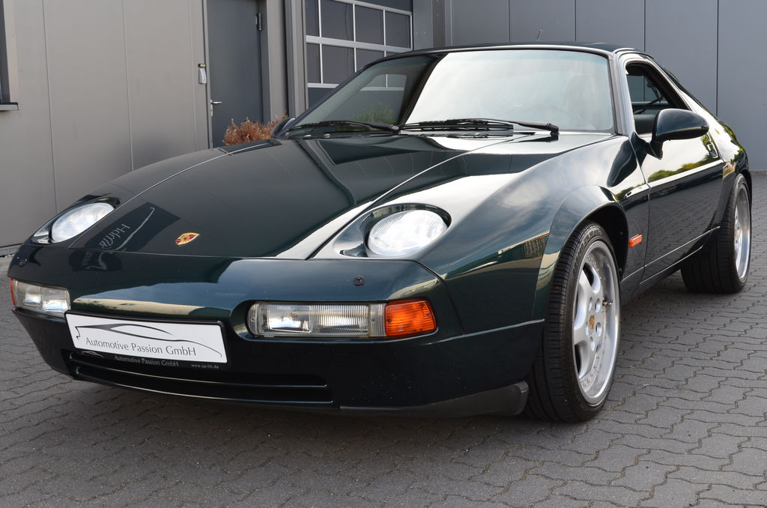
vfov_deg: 27.9
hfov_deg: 41.2
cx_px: 384
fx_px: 1020
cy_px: 254
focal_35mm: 48
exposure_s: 1/60
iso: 320
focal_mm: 32
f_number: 10
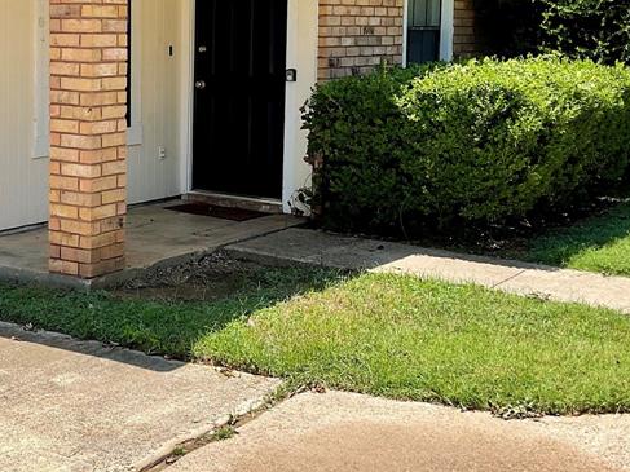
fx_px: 1110
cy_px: 123
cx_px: 164
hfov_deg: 31.2
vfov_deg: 23.8
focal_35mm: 61
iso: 16
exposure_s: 1/1412
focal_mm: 3
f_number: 1.8
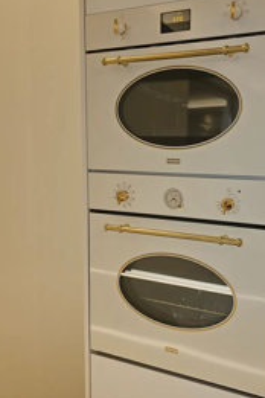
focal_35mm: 33
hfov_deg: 39.3
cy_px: 198
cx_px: 186
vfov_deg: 57.2
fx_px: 364
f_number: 1.7
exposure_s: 1/50
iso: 50
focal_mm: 6.3
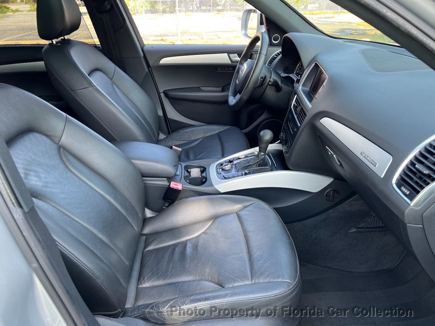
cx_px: 218
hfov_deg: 67.3
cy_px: 163
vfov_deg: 53.1
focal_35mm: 26
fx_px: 327
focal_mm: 5.7
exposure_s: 1/121
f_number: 1.5
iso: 40
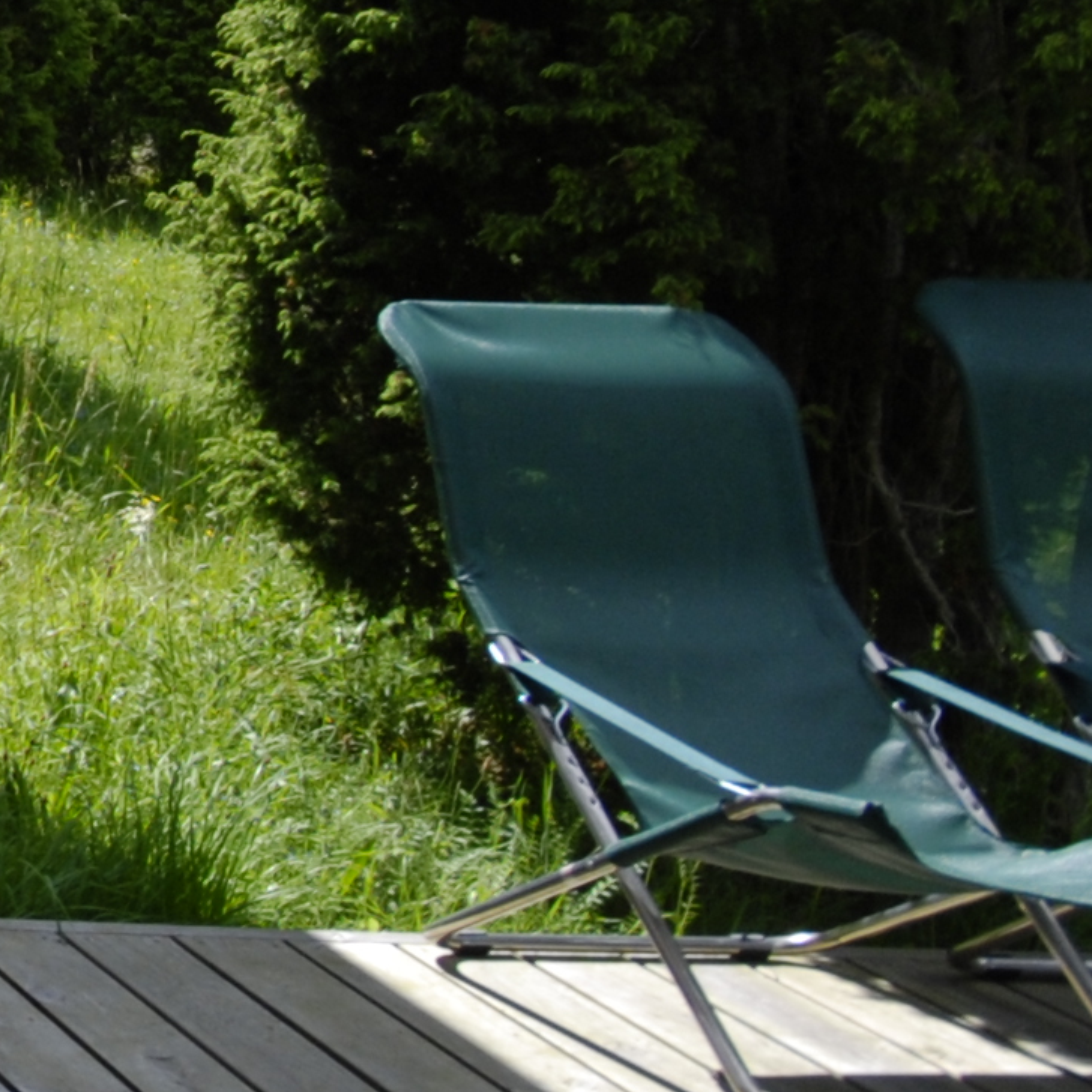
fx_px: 2427
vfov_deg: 24.5
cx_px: -1356
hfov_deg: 16.1
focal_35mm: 68
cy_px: 63
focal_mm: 10
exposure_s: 1/250
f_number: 8
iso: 200
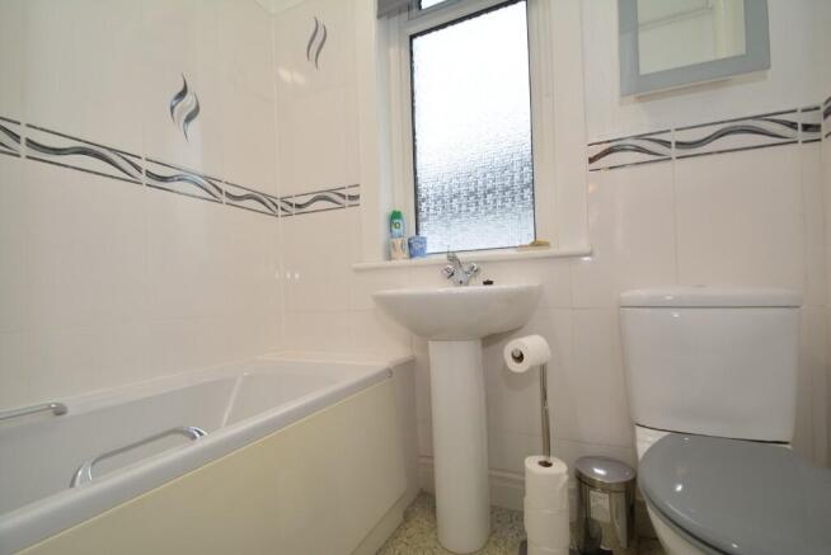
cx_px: 416
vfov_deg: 77.4
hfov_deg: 100.4
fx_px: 346
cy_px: 278
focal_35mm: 15
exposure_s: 1/15
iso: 100
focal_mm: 10
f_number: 5.6
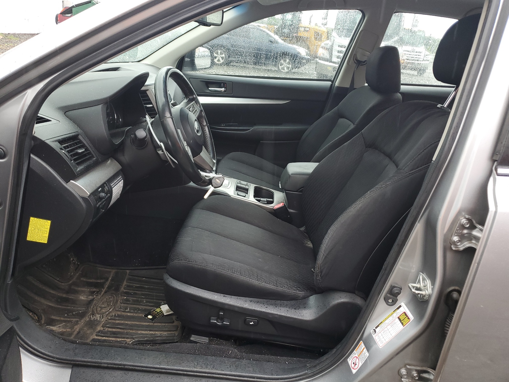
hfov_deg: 67.3
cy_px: 191
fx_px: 382
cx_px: 254
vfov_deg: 53.1
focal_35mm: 26
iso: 57
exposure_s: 1/120
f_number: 1.5
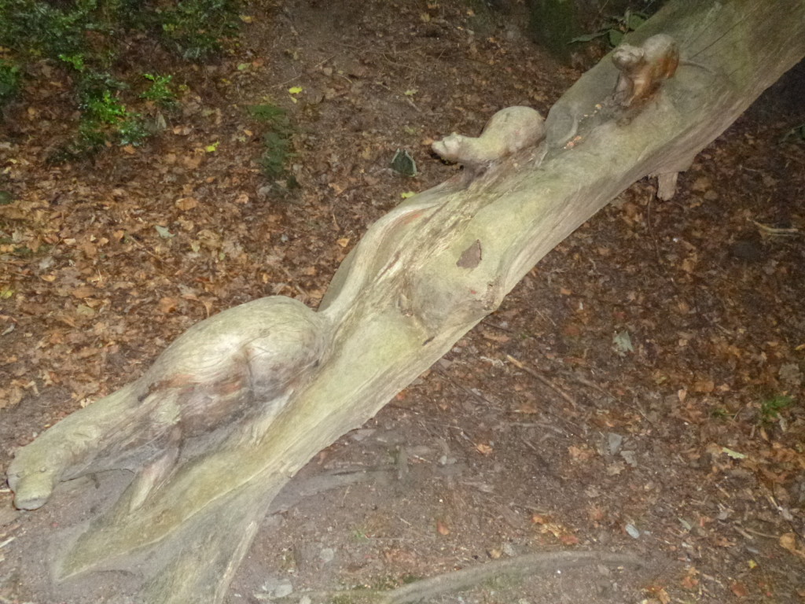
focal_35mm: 32
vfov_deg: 44.2
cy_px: 302
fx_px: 744
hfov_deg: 56.8
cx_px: 402
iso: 800
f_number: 2.9
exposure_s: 1/60
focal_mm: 5.7
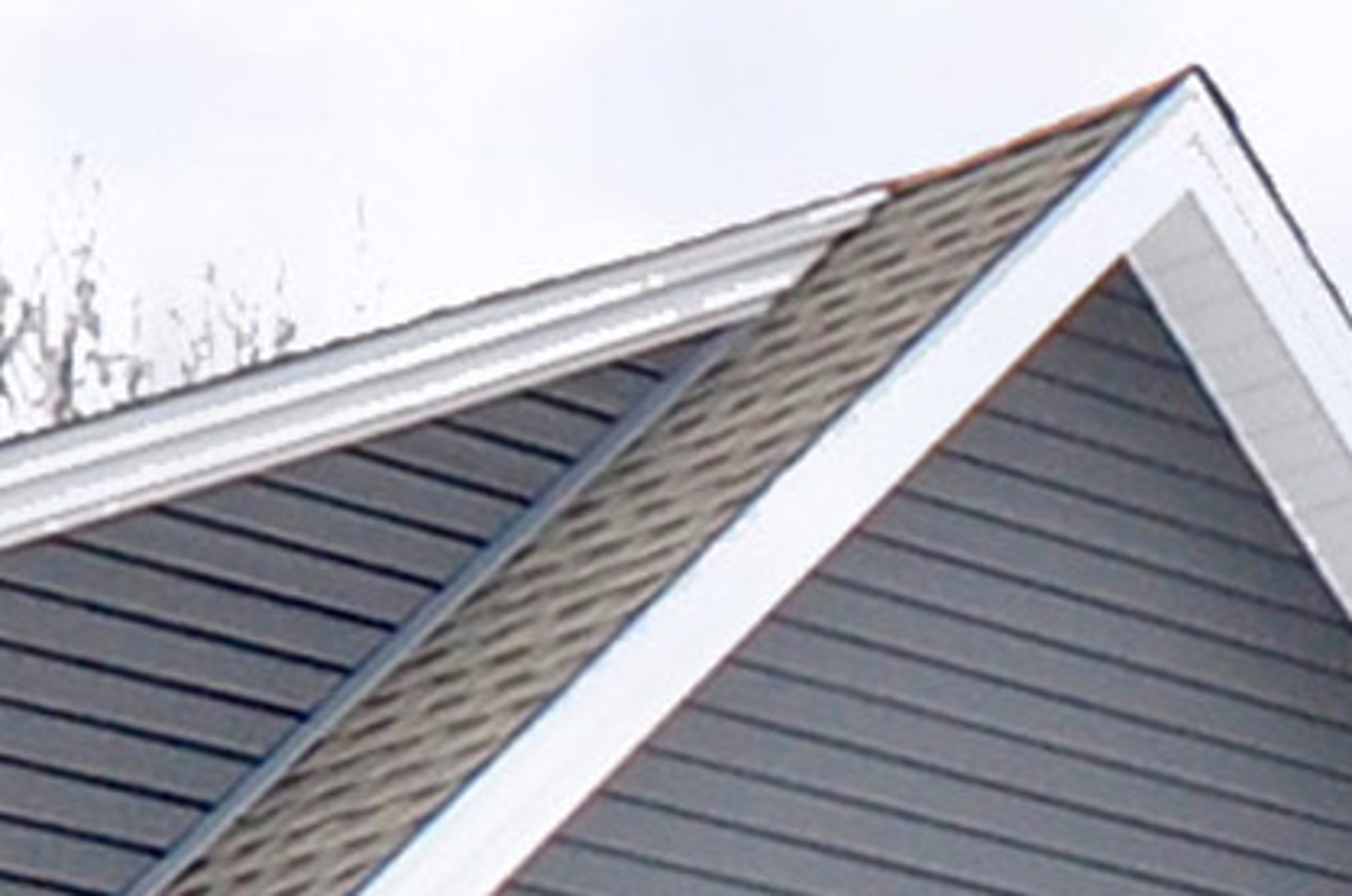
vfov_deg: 9.9
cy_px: 2234
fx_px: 4488
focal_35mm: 120
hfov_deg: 16.9
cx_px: 1242
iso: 400
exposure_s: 1/320
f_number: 8
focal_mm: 11.5
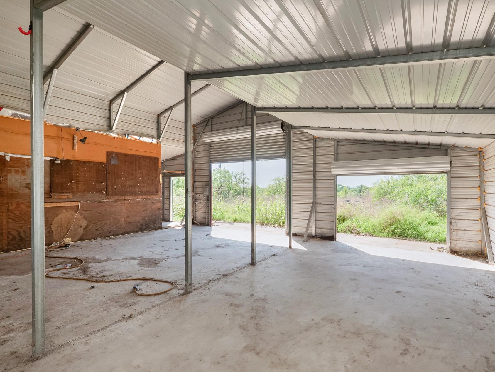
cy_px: 193
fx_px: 243
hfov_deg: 90.8
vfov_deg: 74.7
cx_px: 270
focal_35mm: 17
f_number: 11
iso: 500
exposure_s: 1/250
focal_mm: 7
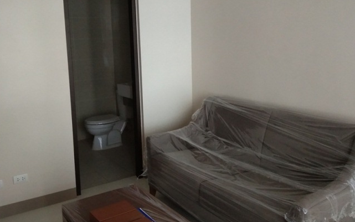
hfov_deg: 48.1
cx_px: 152
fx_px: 397
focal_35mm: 41
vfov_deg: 31.2
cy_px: 88
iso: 640
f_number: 2.2
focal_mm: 3.69
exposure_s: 1/14.3
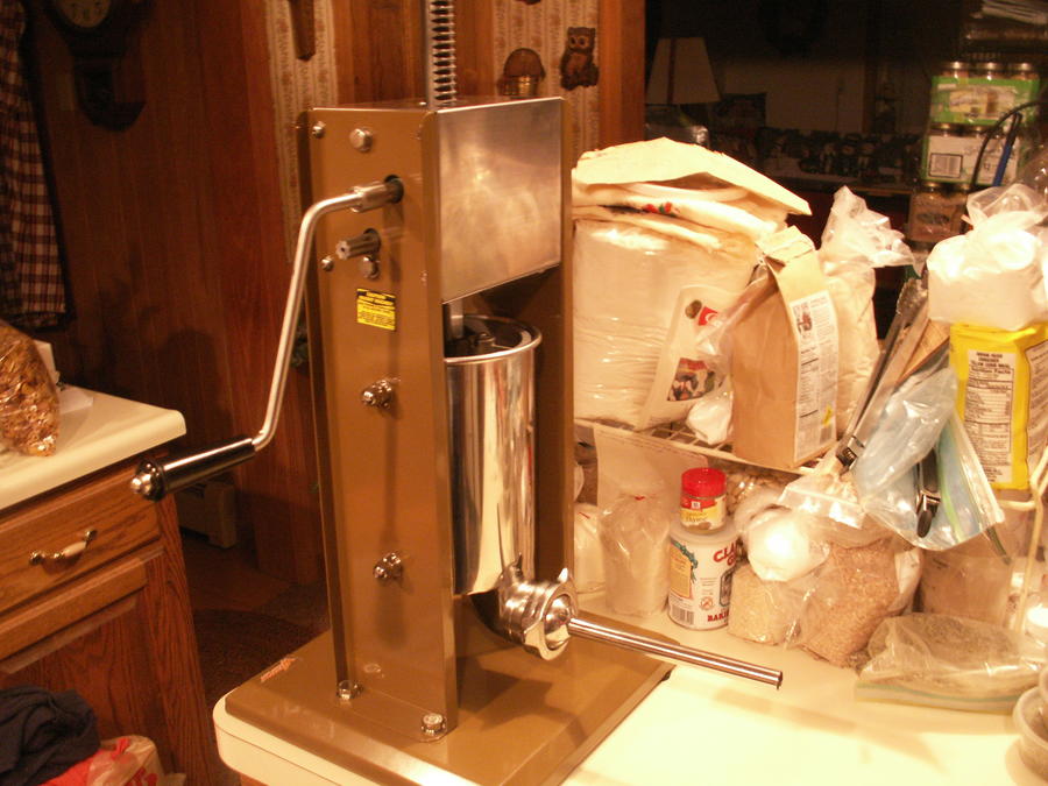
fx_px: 1060
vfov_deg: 40.7
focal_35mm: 35
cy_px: 393
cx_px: 524
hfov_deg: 52.6
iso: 160
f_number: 2.8
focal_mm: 5.86
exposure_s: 1/5
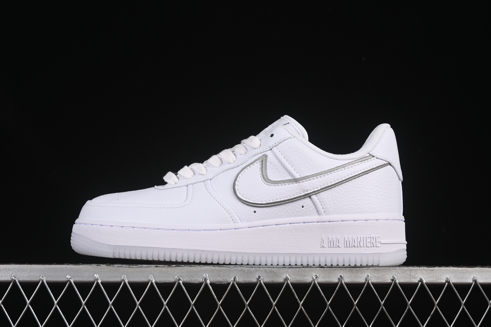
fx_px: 1023
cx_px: 246
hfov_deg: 27.0
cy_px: 164
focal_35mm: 75
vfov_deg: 18.2
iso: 160
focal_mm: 50
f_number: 8
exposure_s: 1/100
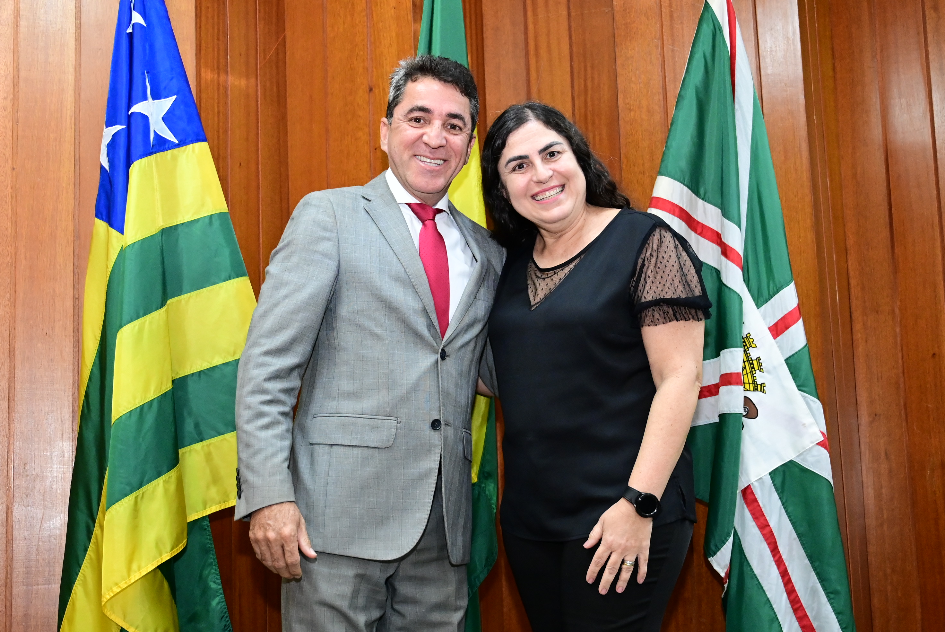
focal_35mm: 51
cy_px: 316
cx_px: 472
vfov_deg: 26.5
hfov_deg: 38.9
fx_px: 1340
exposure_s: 1/125
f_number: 4
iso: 4000
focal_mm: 34.5
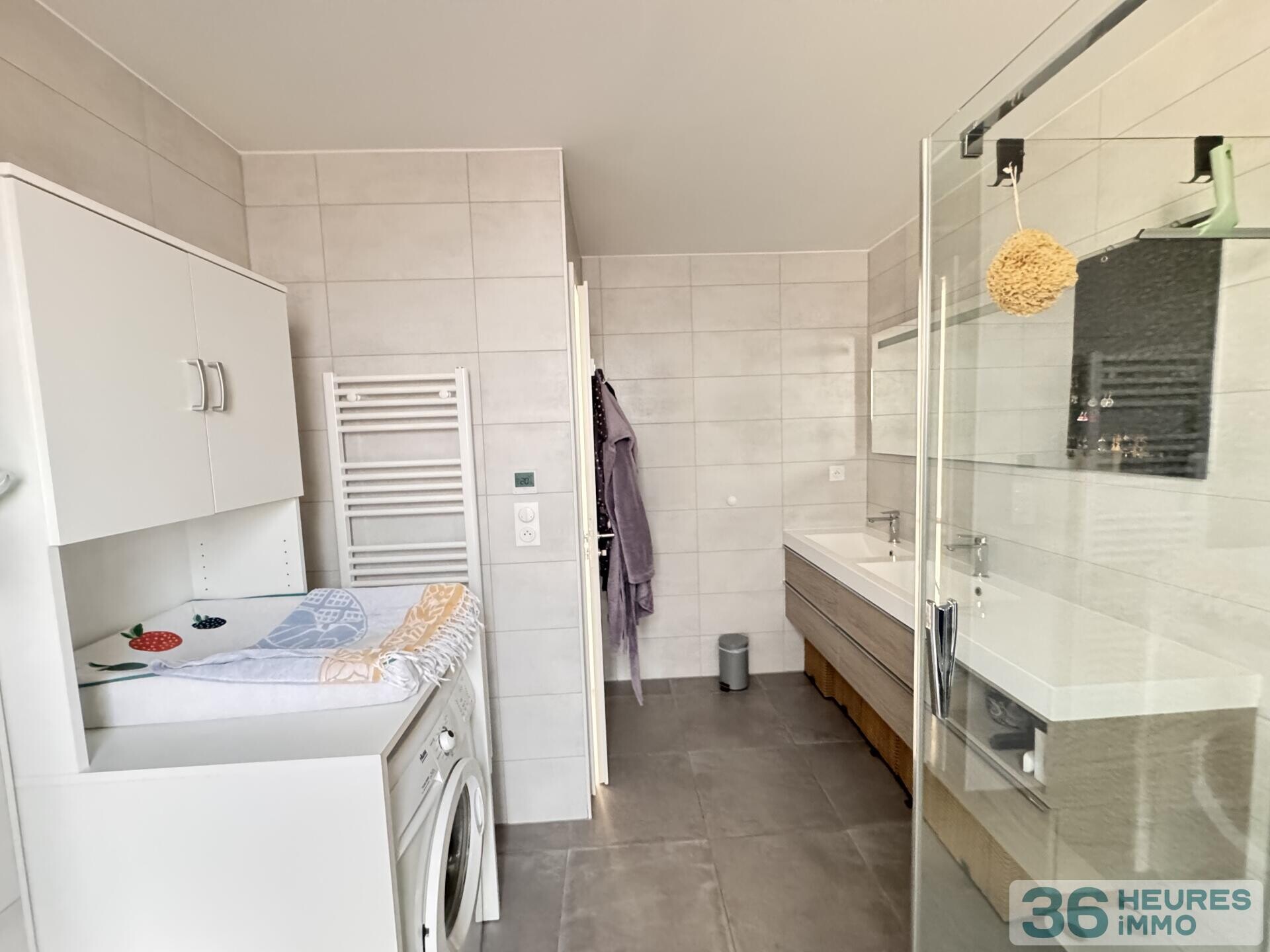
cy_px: 476
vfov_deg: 85.7
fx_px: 514
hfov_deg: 102.1
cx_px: 635
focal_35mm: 14
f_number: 2.2
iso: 1250
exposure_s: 1/52
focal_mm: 2.22
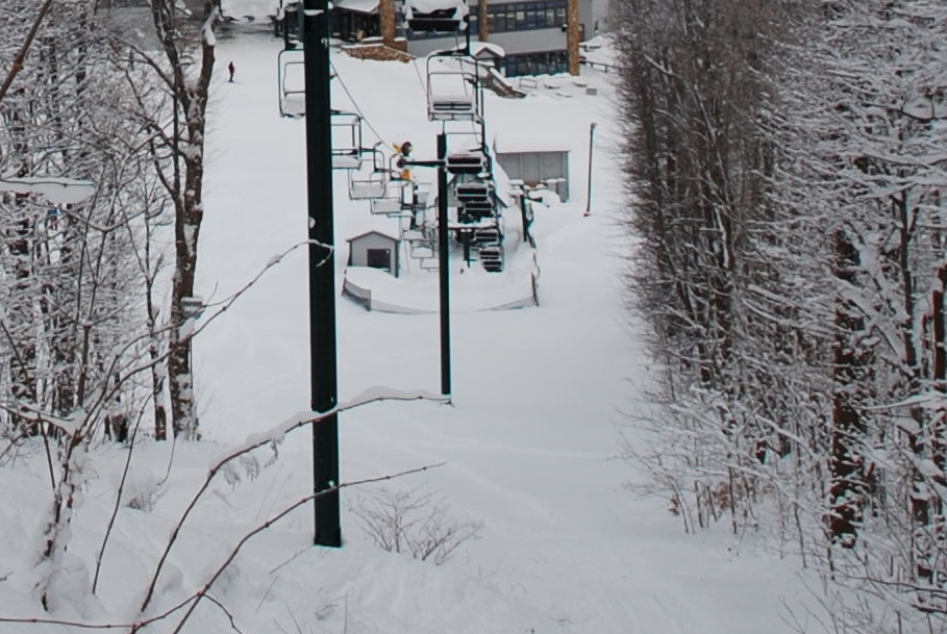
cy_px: -391
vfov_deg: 11.3
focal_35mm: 115
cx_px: 38
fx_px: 3030
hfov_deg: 17.4
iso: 100
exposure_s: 1/750
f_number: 4.8
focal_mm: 18
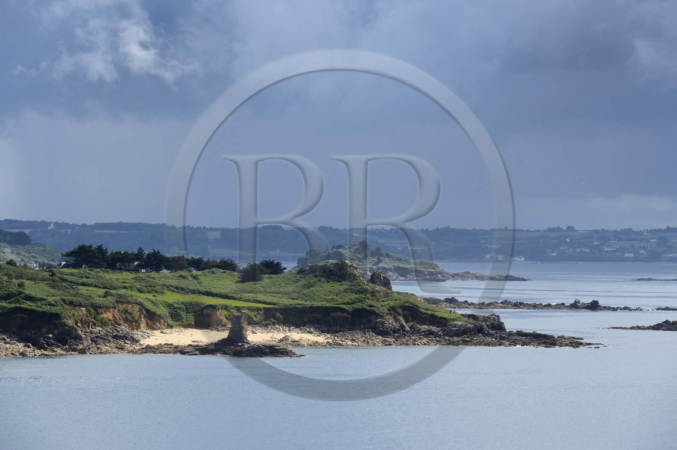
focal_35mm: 200
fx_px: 3758
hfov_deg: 10.3
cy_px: 225
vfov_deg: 6.9
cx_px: 338
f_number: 13
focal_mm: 200
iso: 200
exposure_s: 1/250
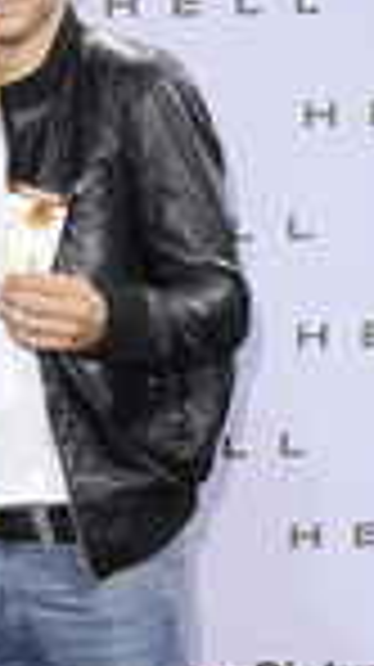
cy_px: 554
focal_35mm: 164
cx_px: -117
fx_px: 2898
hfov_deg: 7.3
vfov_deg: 13.1
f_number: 5.6
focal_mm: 58
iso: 500
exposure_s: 1/160
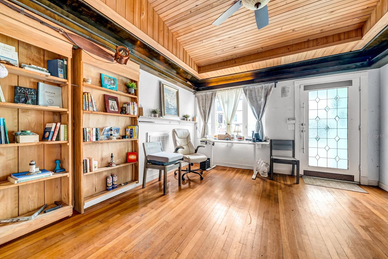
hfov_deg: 108.1
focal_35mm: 13
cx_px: 179
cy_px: 136
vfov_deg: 85.4
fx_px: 140
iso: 800
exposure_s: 1/30
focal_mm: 12
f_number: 4.5
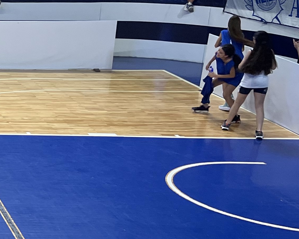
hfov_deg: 17.6
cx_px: -222
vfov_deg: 17.1
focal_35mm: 90
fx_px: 797
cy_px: 140
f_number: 1.6
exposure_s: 1/100
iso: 125
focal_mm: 5.1
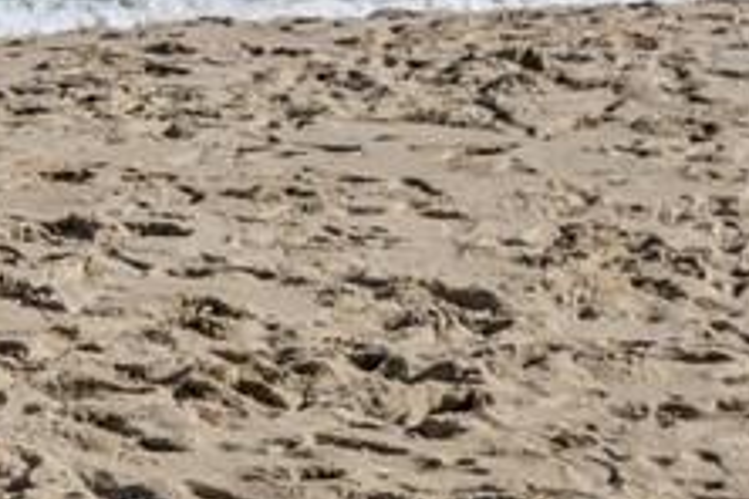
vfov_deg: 8.2
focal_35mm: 166
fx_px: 3453
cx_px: -584
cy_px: 78
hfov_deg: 11.5
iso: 200
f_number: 7.1
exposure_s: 1/5000
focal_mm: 24
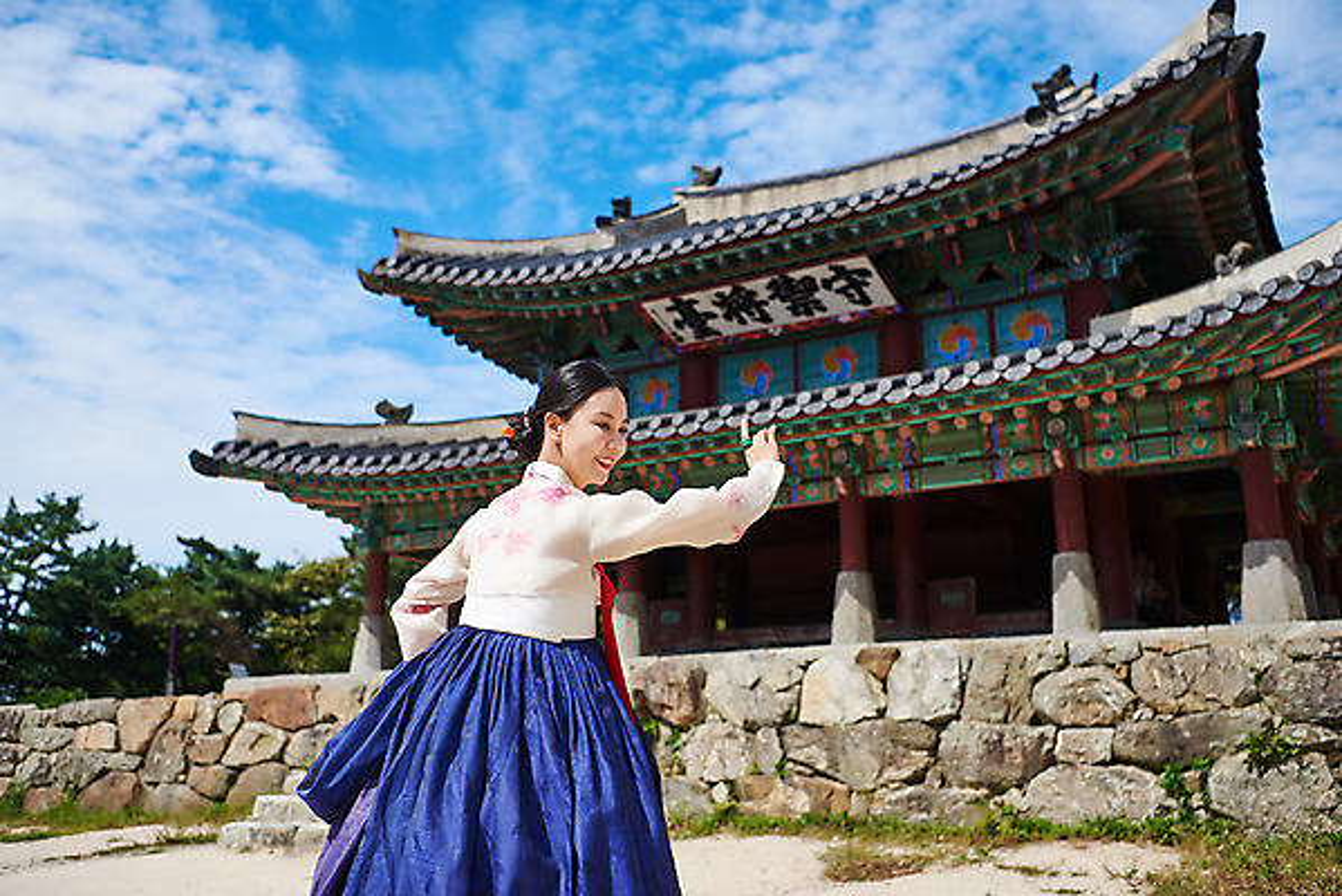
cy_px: 448
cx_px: 671
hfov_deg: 53.1
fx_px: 1343
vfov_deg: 36.9
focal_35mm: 36
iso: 100
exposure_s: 1/2500
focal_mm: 36
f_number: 2.8
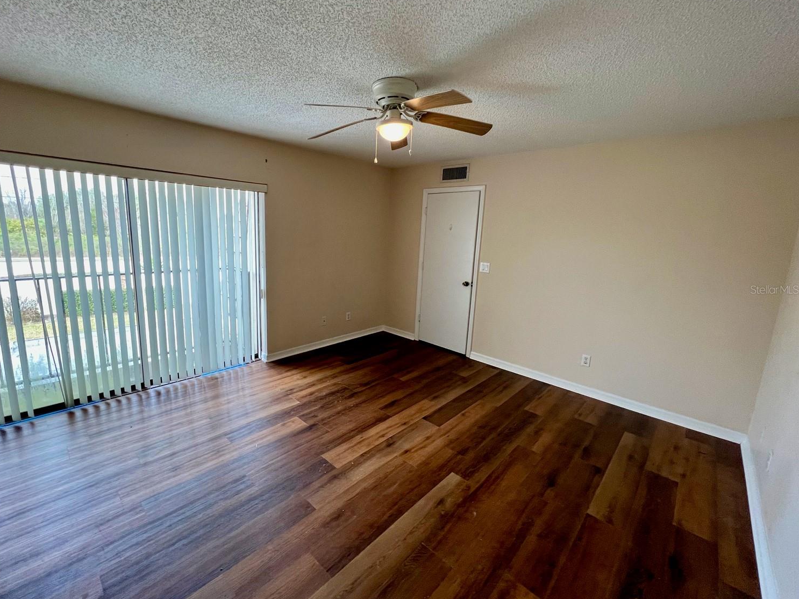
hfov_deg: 101.9
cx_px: 371
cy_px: 289
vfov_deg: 85.6
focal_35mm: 14
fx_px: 323
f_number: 1.8
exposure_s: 1/120
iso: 200
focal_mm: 1.57
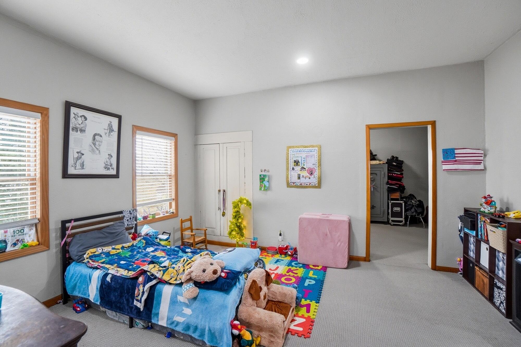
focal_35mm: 15
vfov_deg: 77.2
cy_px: 174
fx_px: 217
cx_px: 260
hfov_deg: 100.4
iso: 100
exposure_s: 1/160
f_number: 4
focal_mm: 10
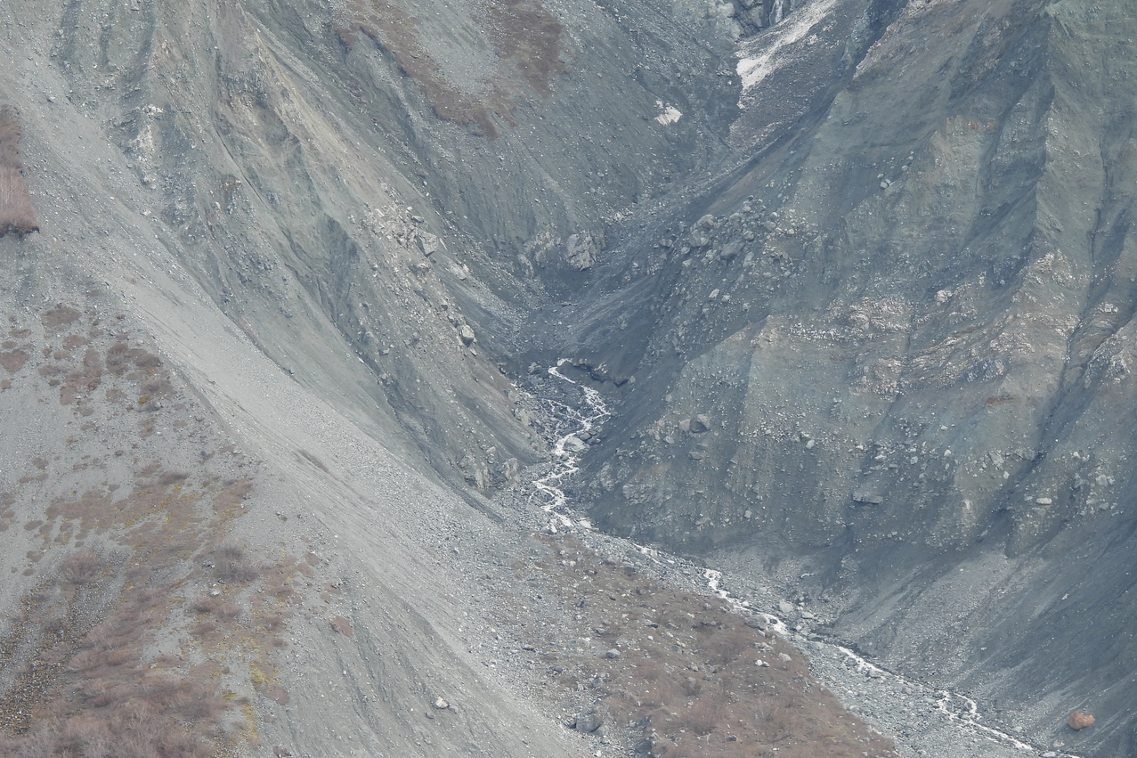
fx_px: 11526
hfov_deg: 5.6
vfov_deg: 3.8
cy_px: 391
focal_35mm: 365
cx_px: 568
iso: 100
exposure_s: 1/320
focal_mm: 62.5
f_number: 5
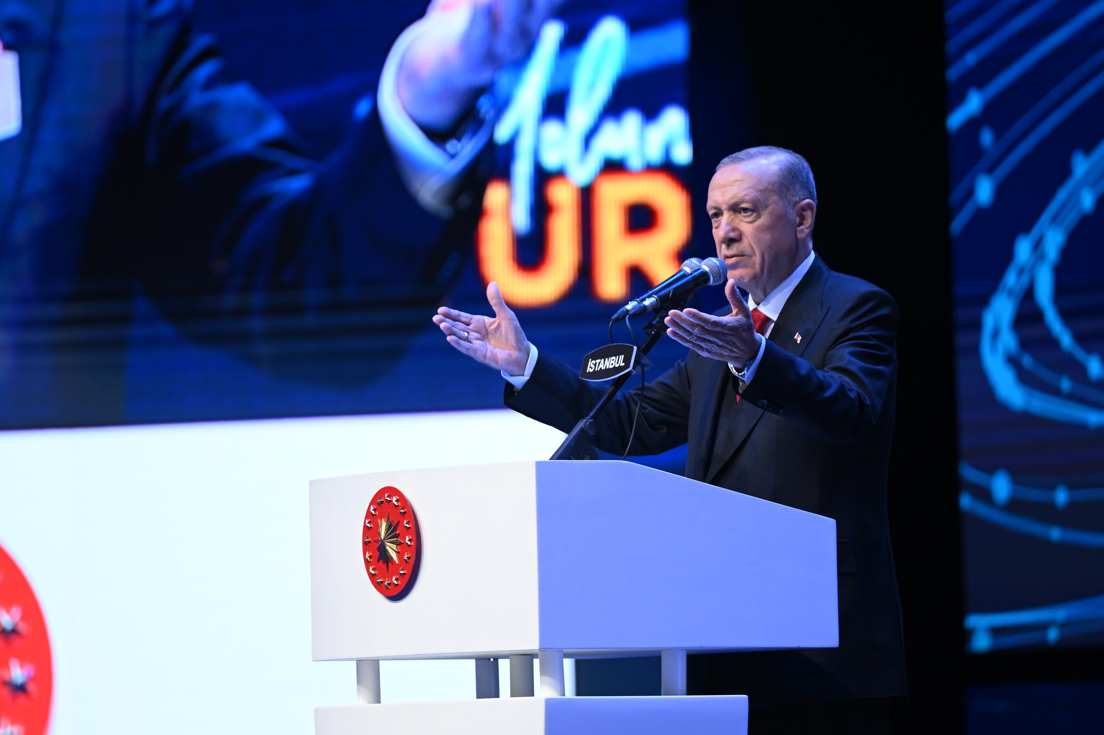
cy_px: 368
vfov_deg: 4.6
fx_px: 9197
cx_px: 552
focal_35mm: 300
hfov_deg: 6.9
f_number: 2.8
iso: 1250
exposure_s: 1/320
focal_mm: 200
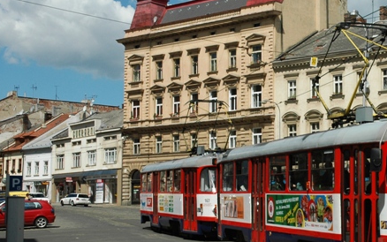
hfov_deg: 24.8
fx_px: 854
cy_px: 135
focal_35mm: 81
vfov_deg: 16.1
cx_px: 347
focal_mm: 29
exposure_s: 1/800
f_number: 9
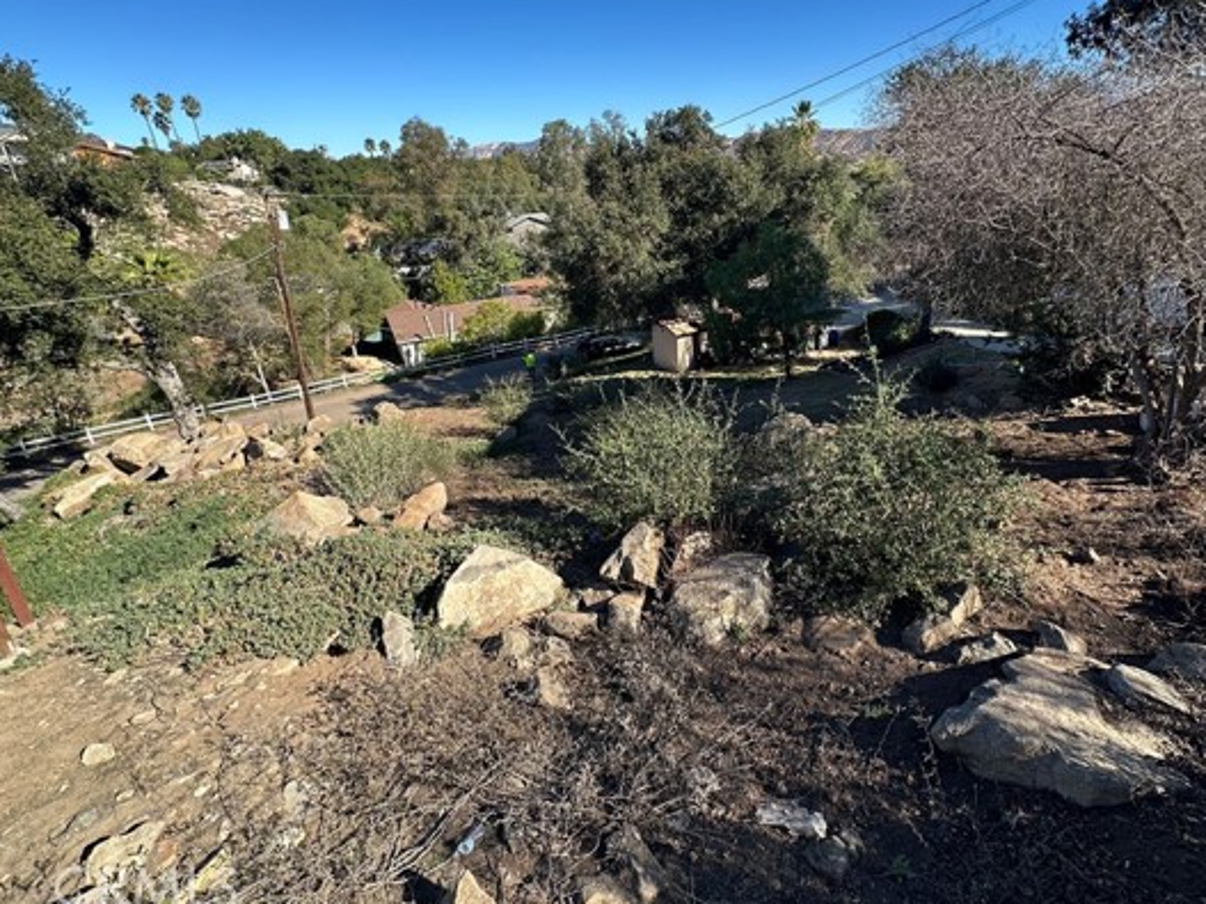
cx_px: 657
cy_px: 371
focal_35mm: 17
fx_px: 592
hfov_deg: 90.8
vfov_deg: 74.1
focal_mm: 2.22
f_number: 2.2
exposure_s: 1/518
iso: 40
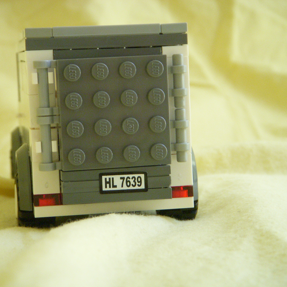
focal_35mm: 123
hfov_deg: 14.2
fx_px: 1154
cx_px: 114
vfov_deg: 14.2
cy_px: 143
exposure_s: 1/15
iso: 400
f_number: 4.1
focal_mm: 17.3
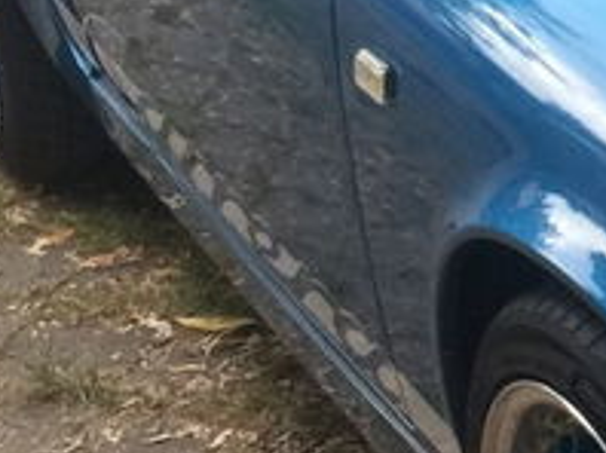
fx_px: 2623
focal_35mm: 150
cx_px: 1252
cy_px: 110
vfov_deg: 9.9
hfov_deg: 11.7
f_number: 2.2
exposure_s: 1/33
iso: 40
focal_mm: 4.15
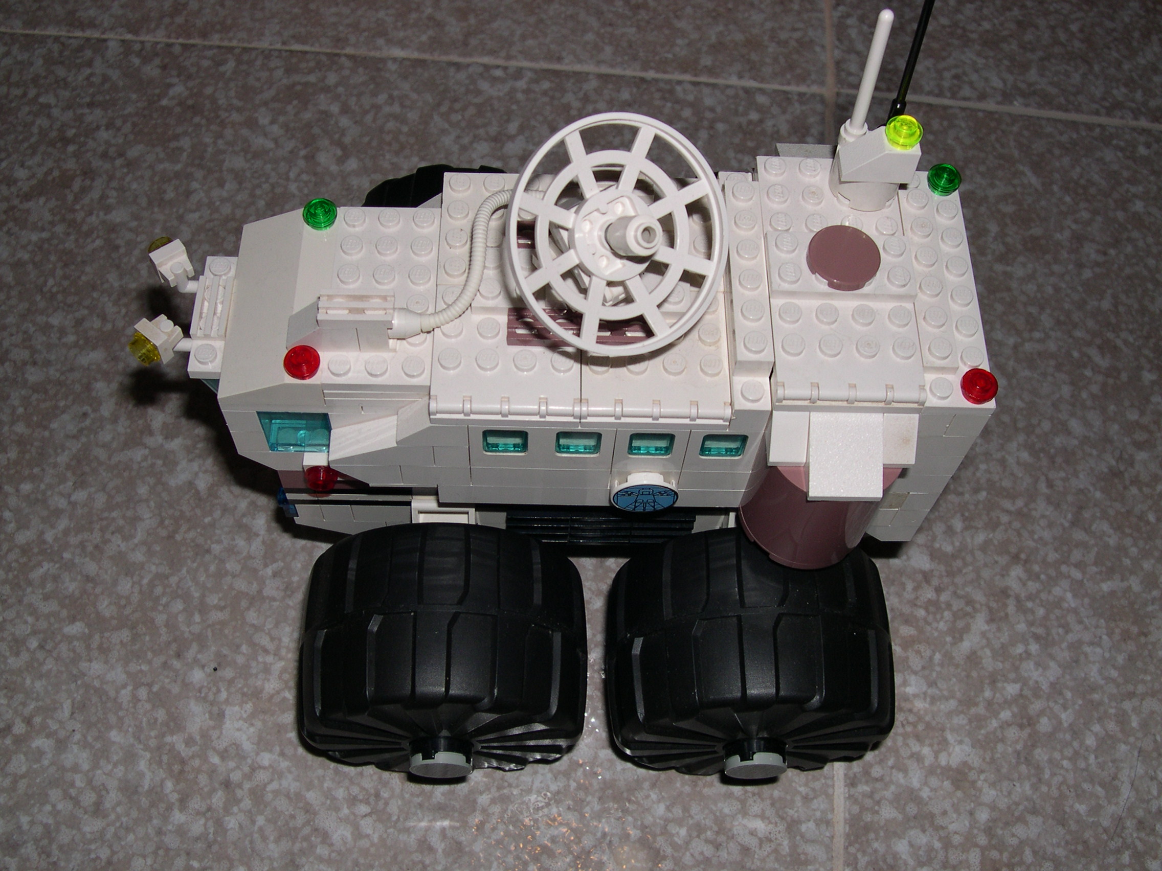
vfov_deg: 37.7
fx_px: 1276
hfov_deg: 49.0
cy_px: 436
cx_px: 581
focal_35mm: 38
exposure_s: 1/60
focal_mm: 8
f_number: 7.6
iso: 100
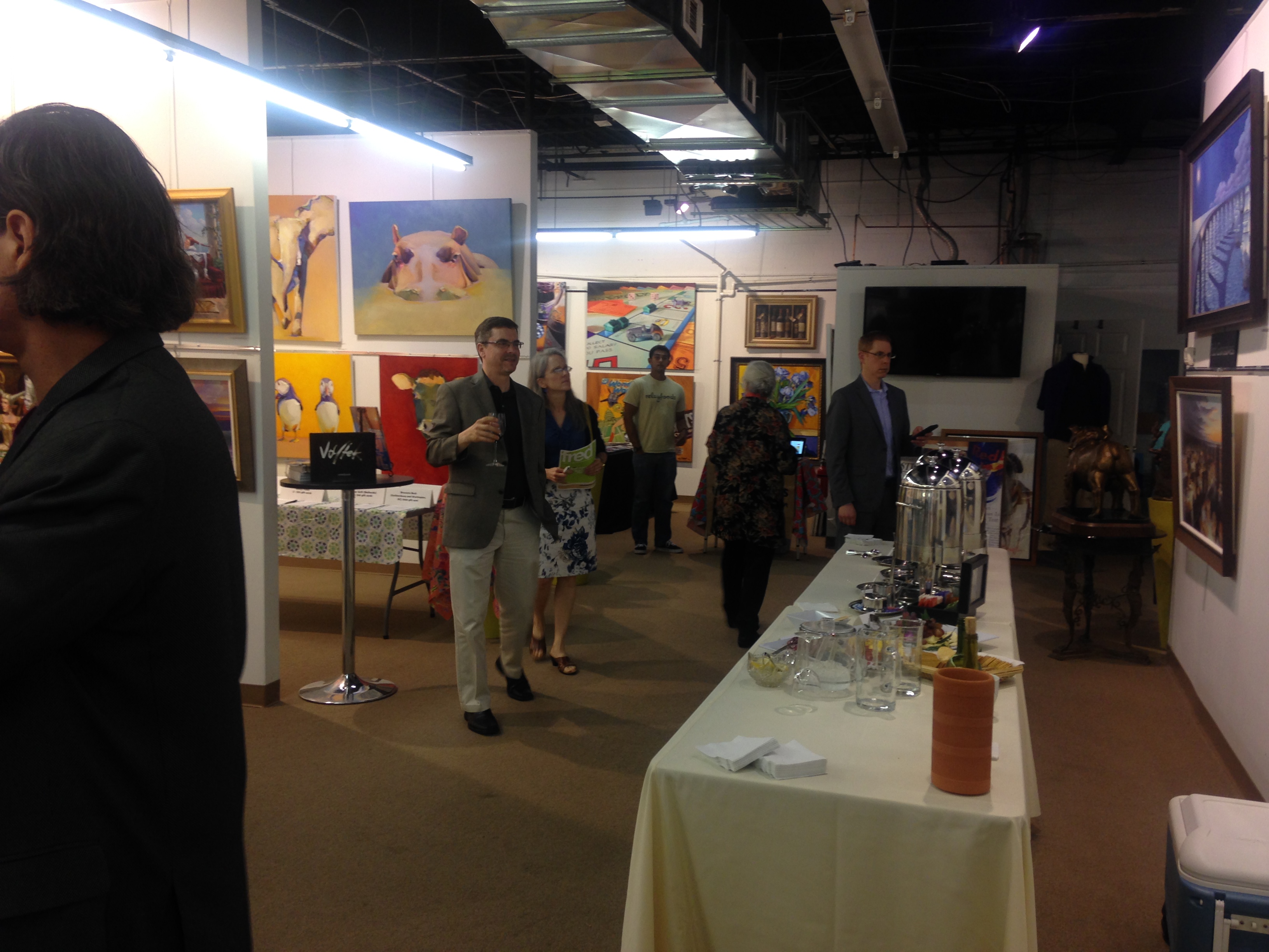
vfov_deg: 42.9
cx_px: 634
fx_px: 1210
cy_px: 476
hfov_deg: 55.4
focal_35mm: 33
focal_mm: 4.12
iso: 64
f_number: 2.4
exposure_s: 1/20
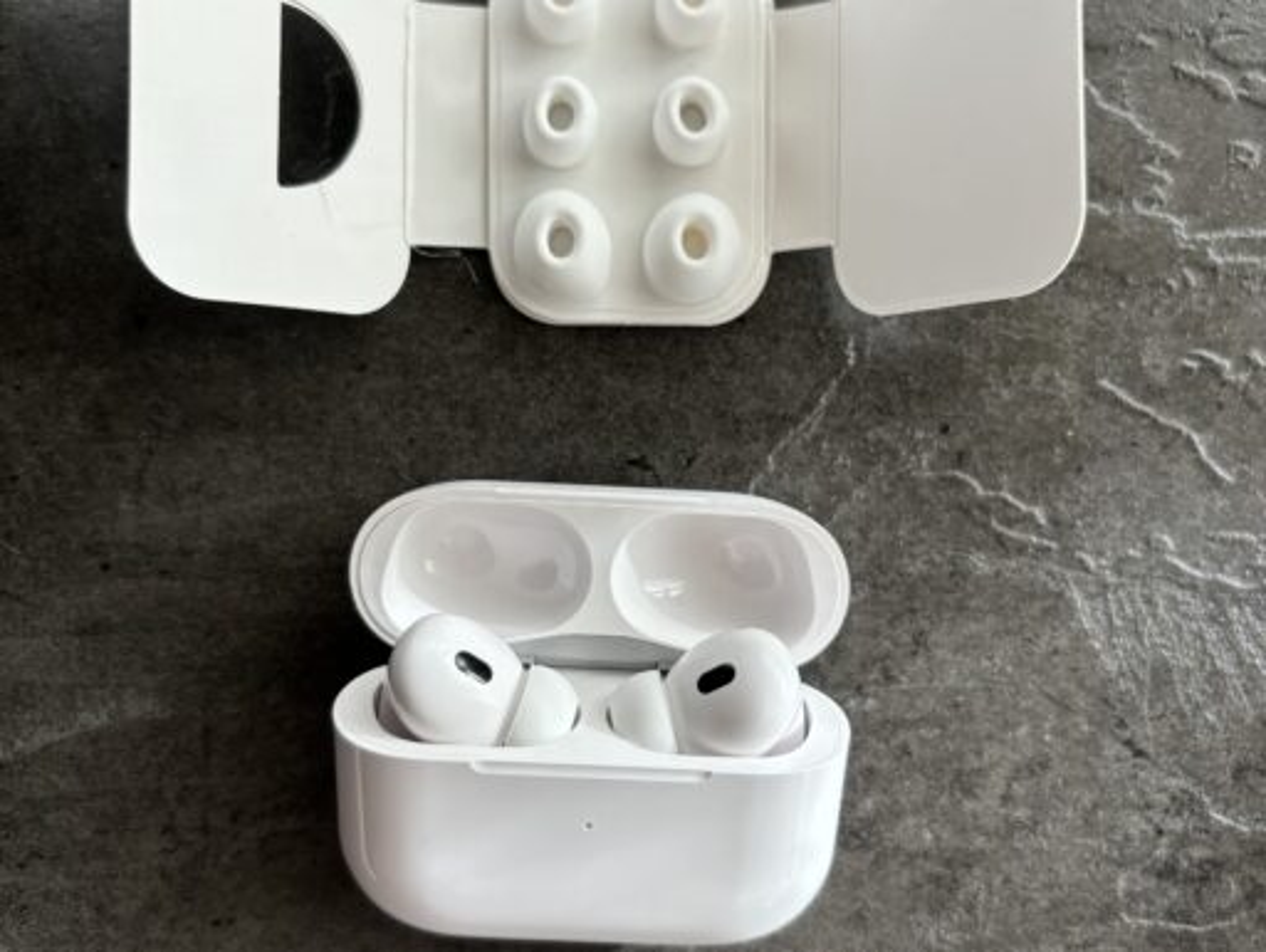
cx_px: 633
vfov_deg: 53.1
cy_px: 476
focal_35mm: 26
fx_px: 952
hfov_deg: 67.3
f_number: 1.6
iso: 50
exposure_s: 1/416
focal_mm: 5.96
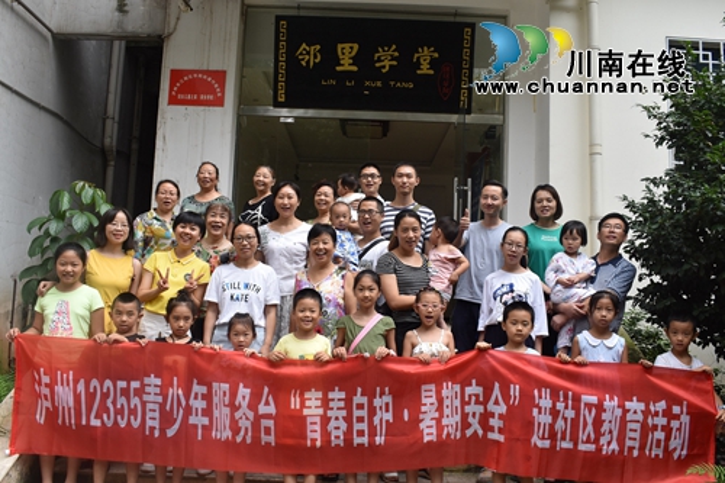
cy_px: 242
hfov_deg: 55.1
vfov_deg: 38.3
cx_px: 362
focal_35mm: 34
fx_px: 695
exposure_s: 1/200
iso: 400
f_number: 7.1
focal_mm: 23
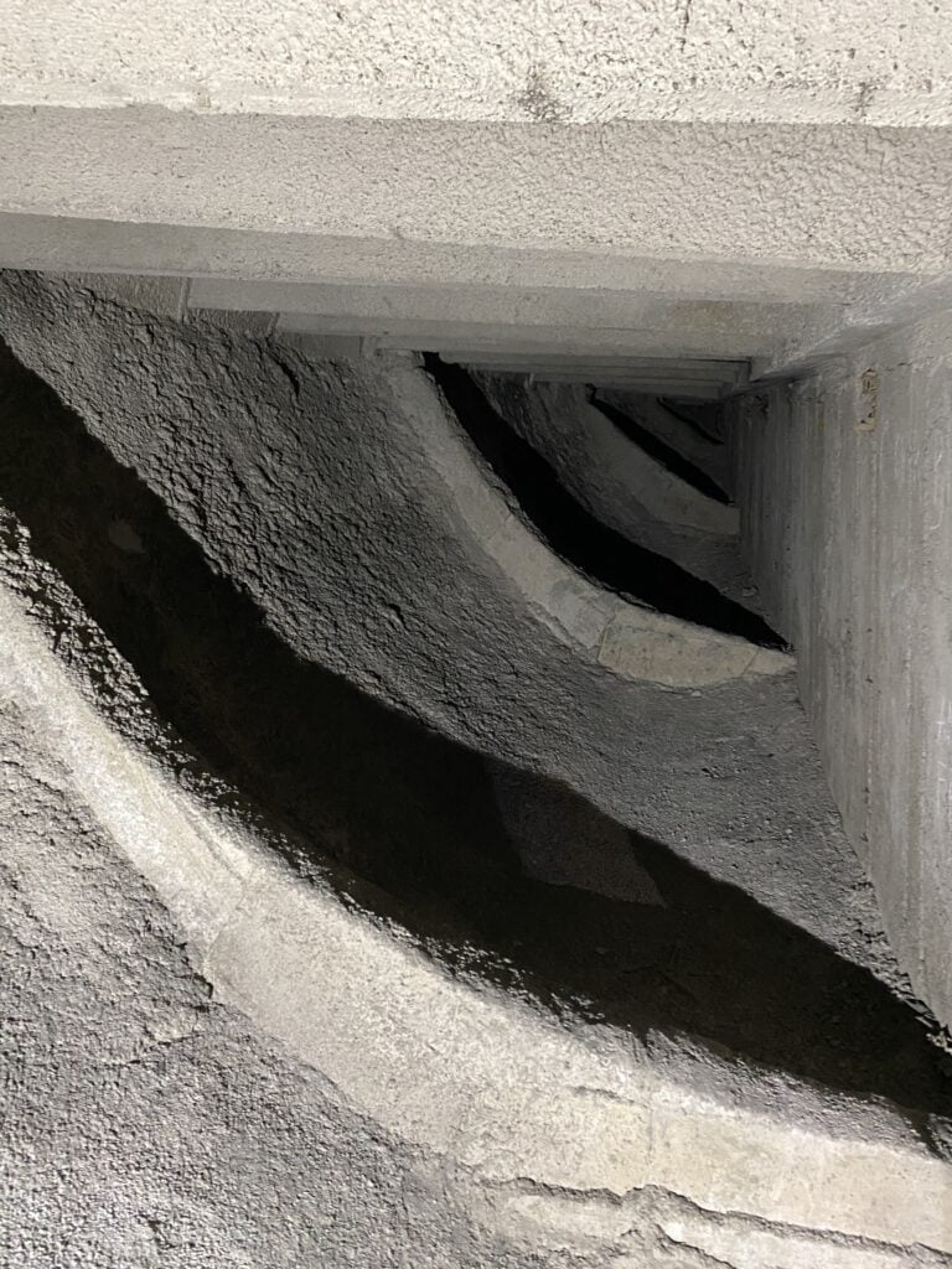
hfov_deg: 53.1
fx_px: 953
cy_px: 634
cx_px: 476
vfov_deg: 67.3
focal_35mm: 26
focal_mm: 4.25
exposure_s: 1/30
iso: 800
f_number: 1.8
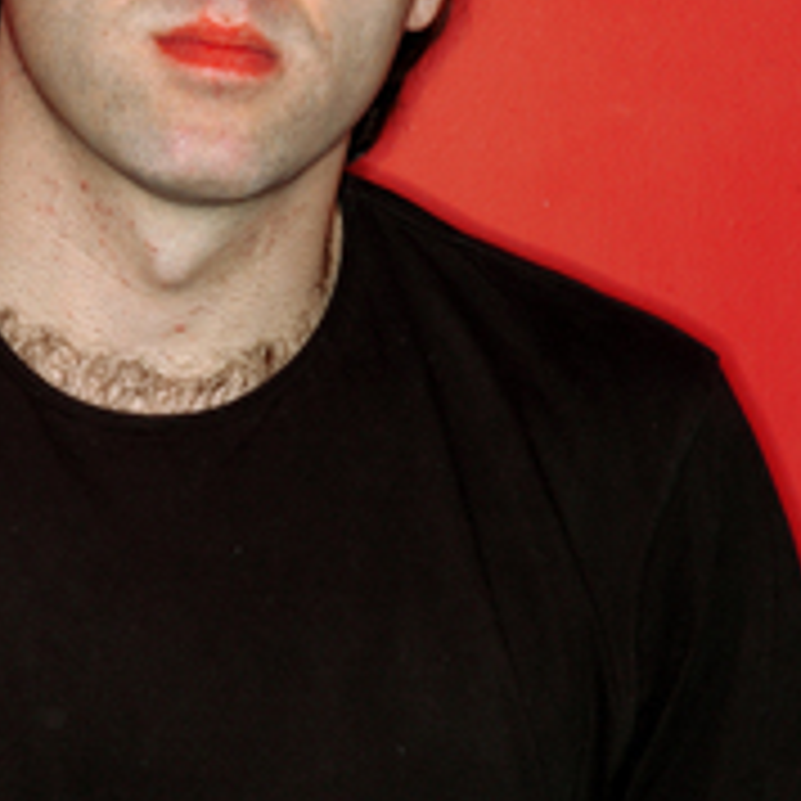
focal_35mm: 200
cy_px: 320
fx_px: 5236
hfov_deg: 8.7
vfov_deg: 8.7
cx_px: 248
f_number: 16
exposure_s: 1/250
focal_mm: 70
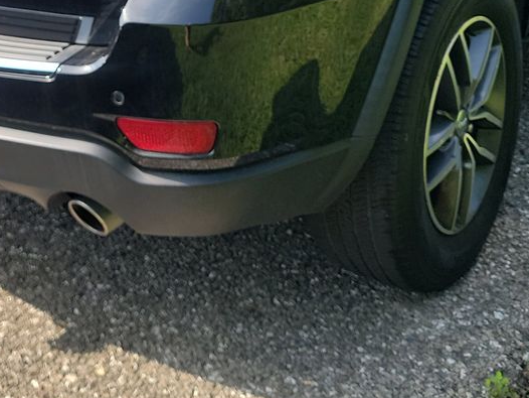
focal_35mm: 73
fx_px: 1116
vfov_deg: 19.0
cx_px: 166
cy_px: -85
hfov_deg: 26.5
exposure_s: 1/426
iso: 50
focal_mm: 6.7
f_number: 1.8
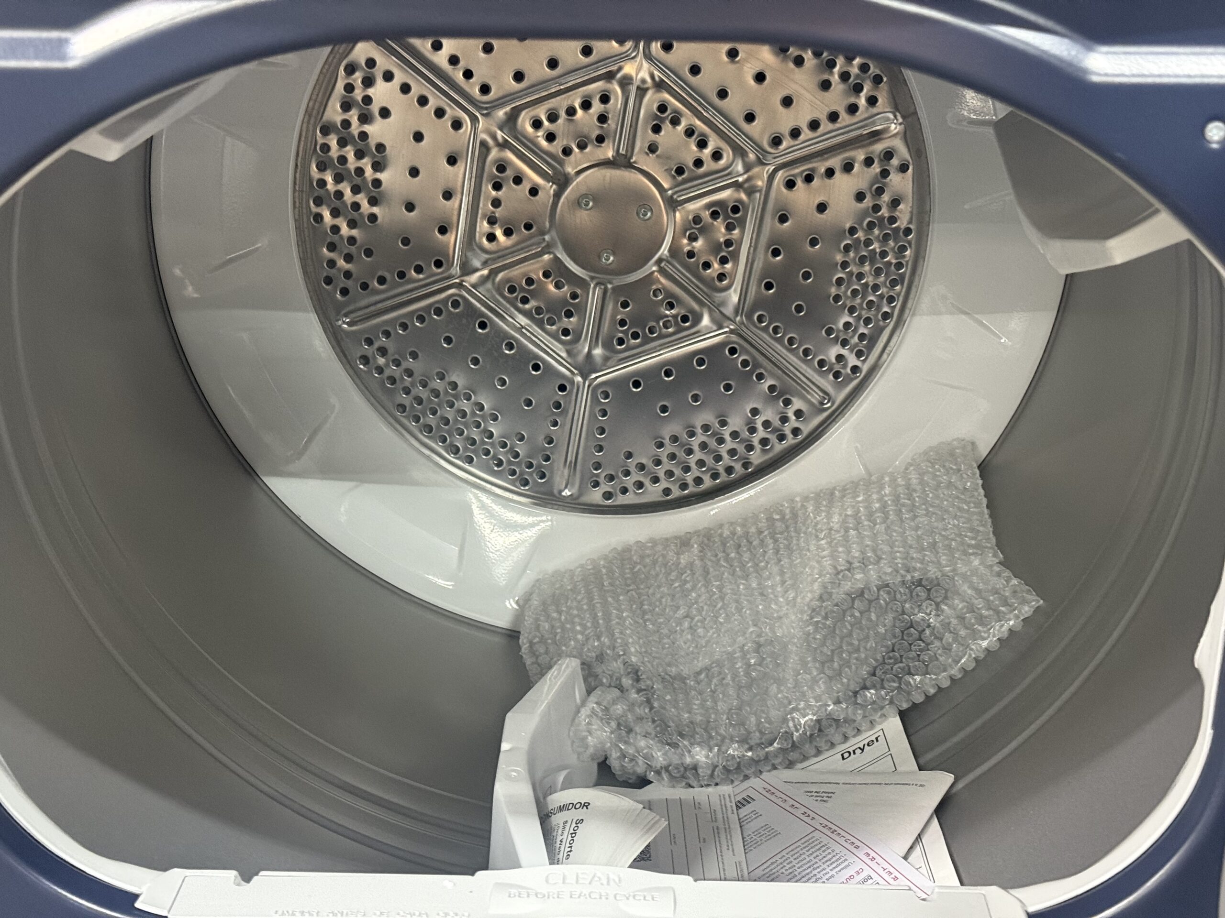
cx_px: 612
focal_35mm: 48
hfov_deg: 39.7
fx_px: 1699
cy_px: 459
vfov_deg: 30.3
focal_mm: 6.76
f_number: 1.78
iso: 500
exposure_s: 1/40
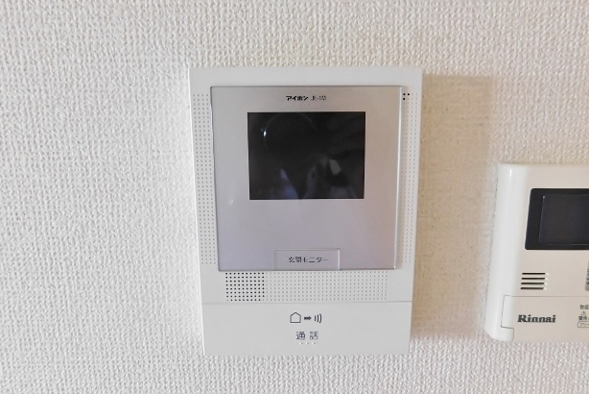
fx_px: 426
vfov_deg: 49.5
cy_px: 222
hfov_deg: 69.4
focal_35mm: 26
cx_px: 302
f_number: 3
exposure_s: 1/30
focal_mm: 4.1
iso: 320
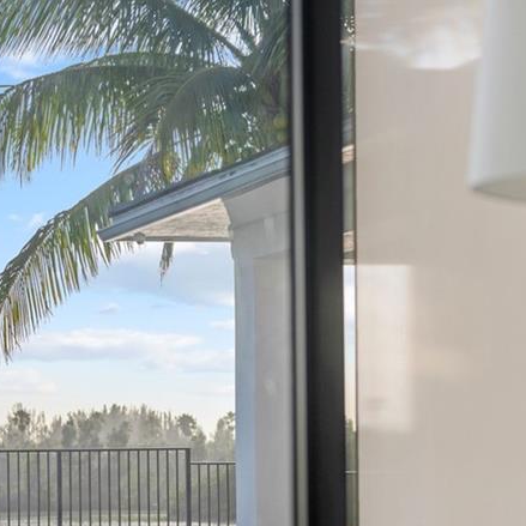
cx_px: 80
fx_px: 2665
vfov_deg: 11.2
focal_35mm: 155
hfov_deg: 11.2
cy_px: 503
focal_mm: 50
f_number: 2
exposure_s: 1/100
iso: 64
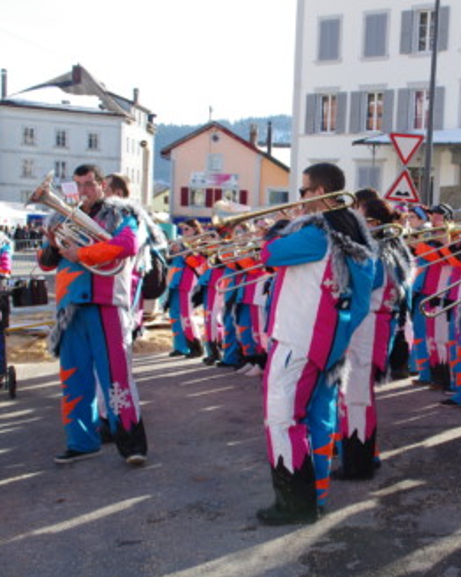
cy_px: 289
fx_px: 1024
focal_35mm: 60
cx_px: 412
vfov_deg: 31.5
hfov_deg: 24.7
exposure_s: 1/125
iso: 200
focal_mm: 28
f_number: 11
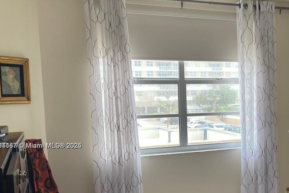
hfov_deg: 40.2
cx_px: 232
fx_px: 377
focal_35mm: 47
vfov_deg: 28.2
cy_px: 146
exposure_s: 1/122
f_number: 1.8
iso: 40
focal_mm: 4.25
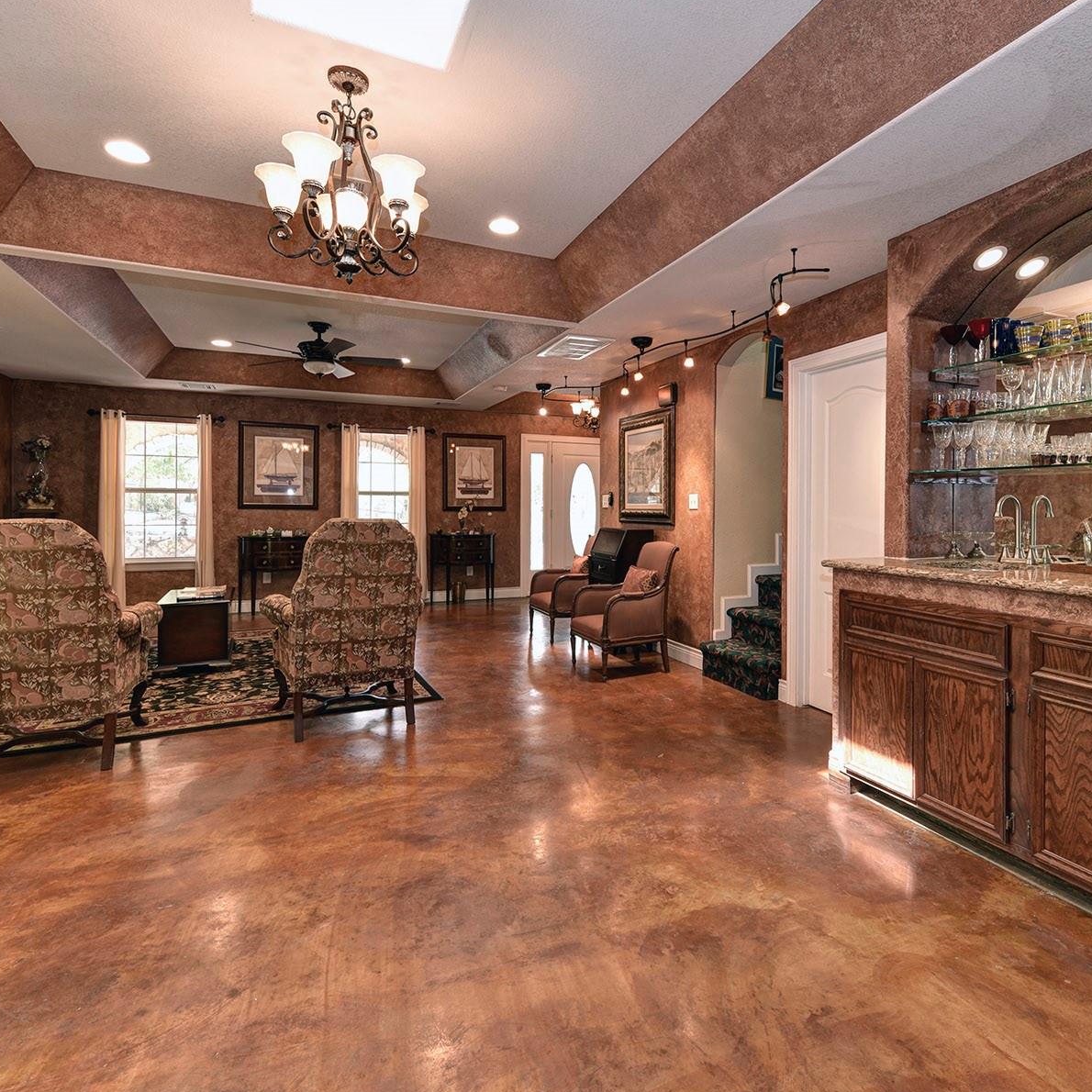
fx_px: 642
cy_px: 545
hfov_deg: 80.7
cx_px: 562
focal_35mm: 18
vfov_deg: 80.7
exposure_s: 1/10
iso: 320
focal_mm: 14
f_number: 7.1
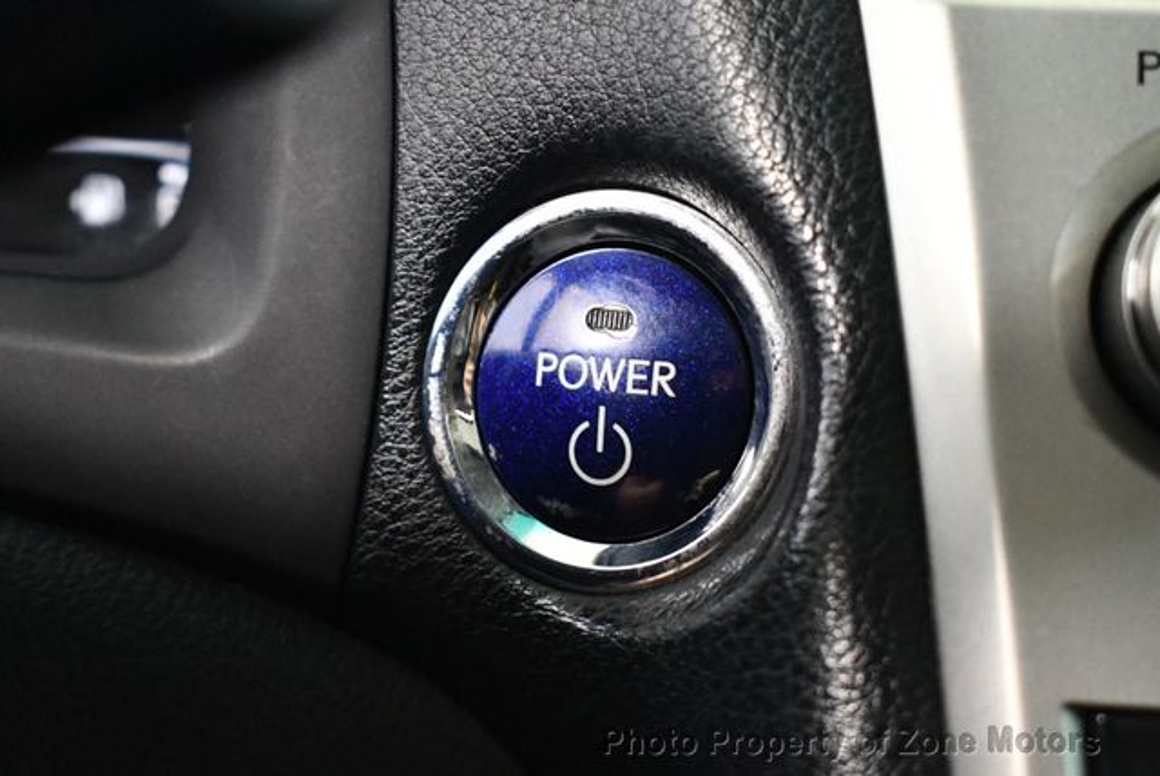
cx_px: 580
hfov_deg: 25.3
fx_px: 2580
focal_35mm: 80
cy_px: 388
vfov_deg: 17.1
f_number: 5
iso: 6400
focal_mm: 40
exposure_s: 1/60
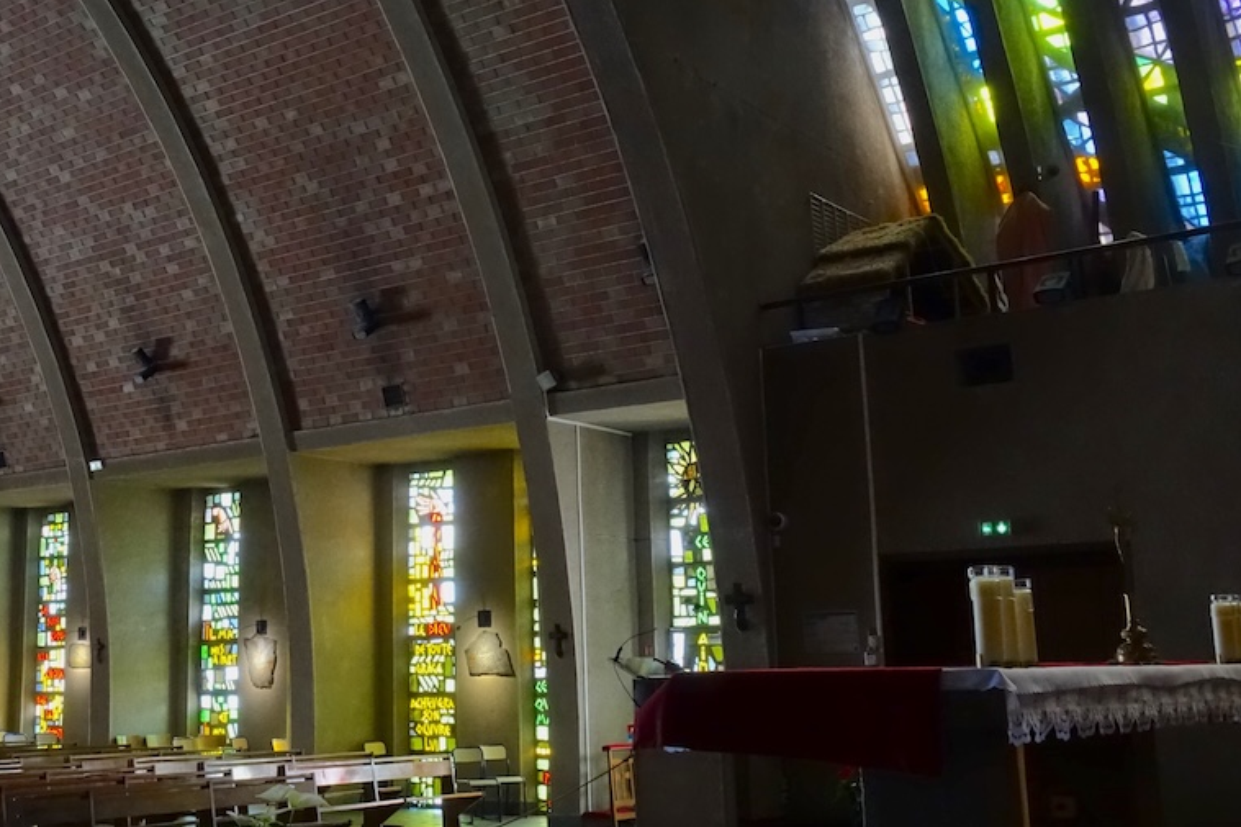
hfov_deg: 43.0
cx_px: 414
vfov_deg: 29.8
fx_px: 1551
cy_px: 389
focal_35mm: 45
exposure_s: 1/30
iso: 3200
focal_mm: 11.35
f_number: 7.1
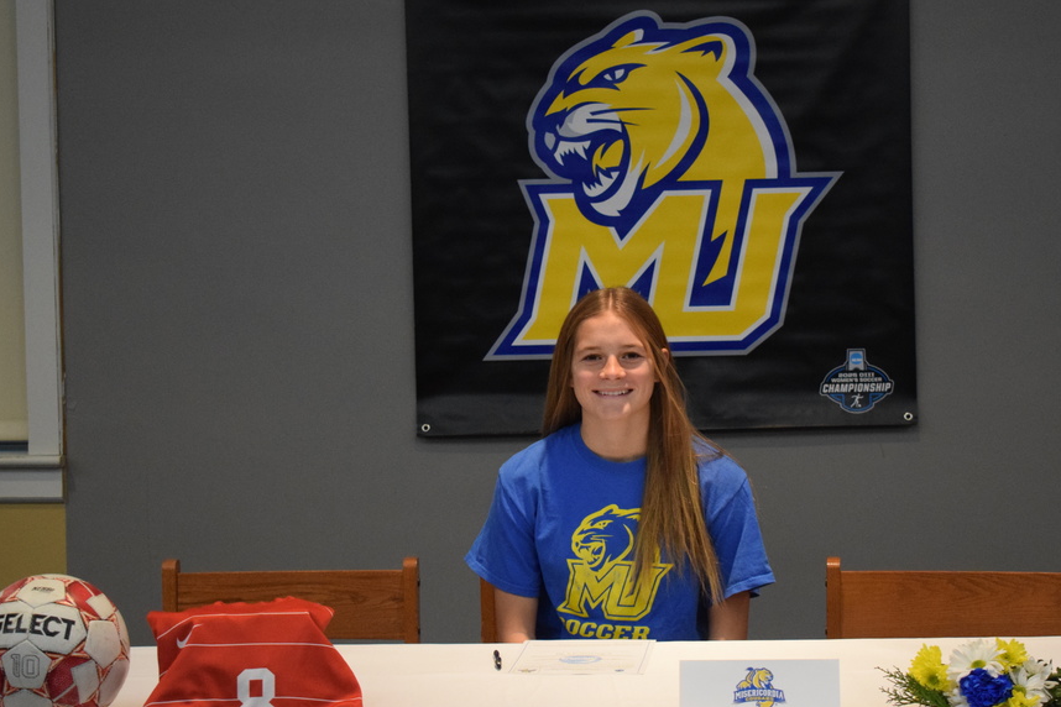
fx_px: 2375
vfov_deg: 16.9
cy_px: 401
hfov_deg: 25.2
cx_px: 607
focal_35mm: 81
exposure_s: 1/100
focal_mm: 45
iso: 3200
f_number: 5
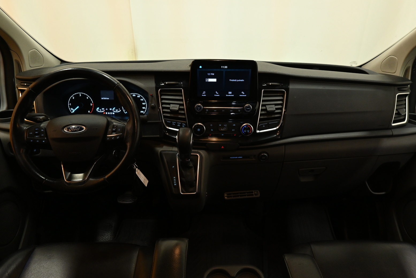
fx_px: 289
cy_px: 140
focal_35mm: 25
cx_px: 212
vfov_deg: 51.3
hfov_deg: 71.5
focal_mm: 16
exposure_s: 1/25
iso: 1250
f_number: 6.3
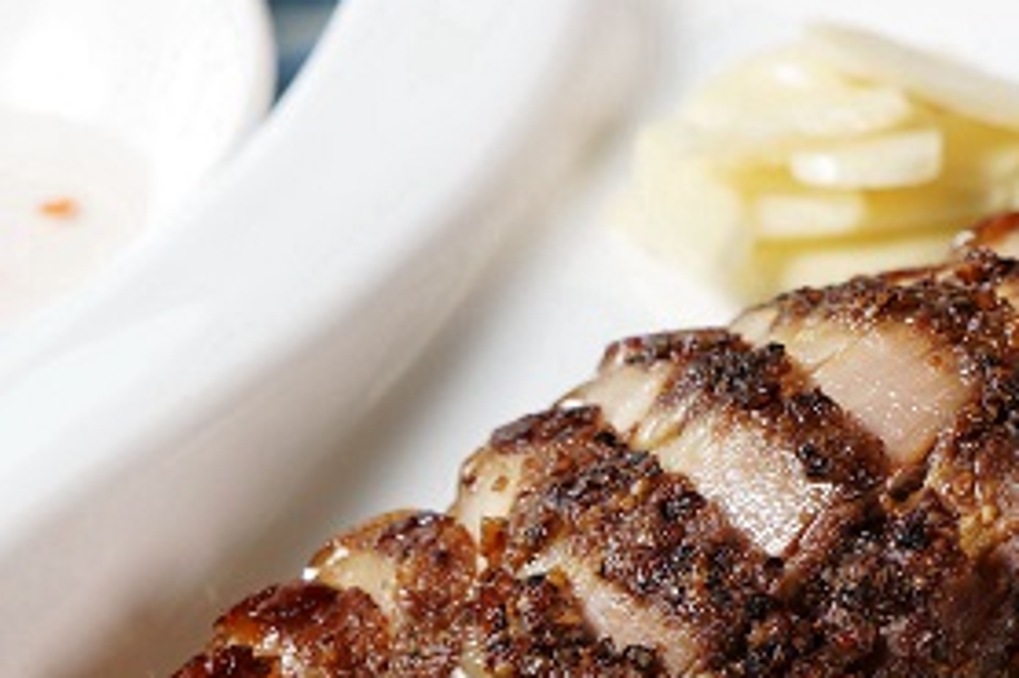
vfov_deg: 9.9
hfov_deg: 14.8
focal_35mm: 138
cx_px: 618
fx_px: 3909
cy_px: 579
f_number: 6.3
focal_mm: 39
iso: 200
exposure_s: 1/125
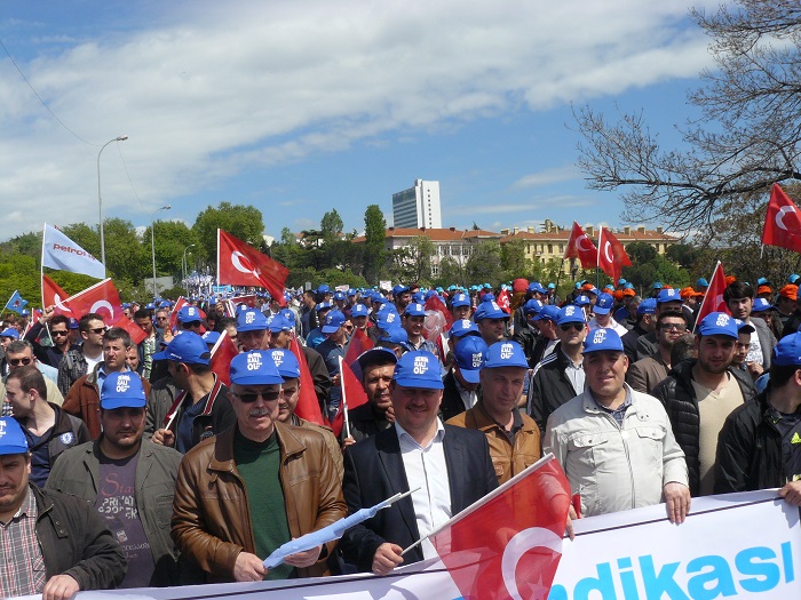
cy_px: 300
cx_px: 400
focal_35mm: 36
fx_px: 833
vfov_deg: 39.7
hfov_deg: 51.4
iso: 100
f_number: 7.1
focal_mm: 6
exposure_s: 1/400
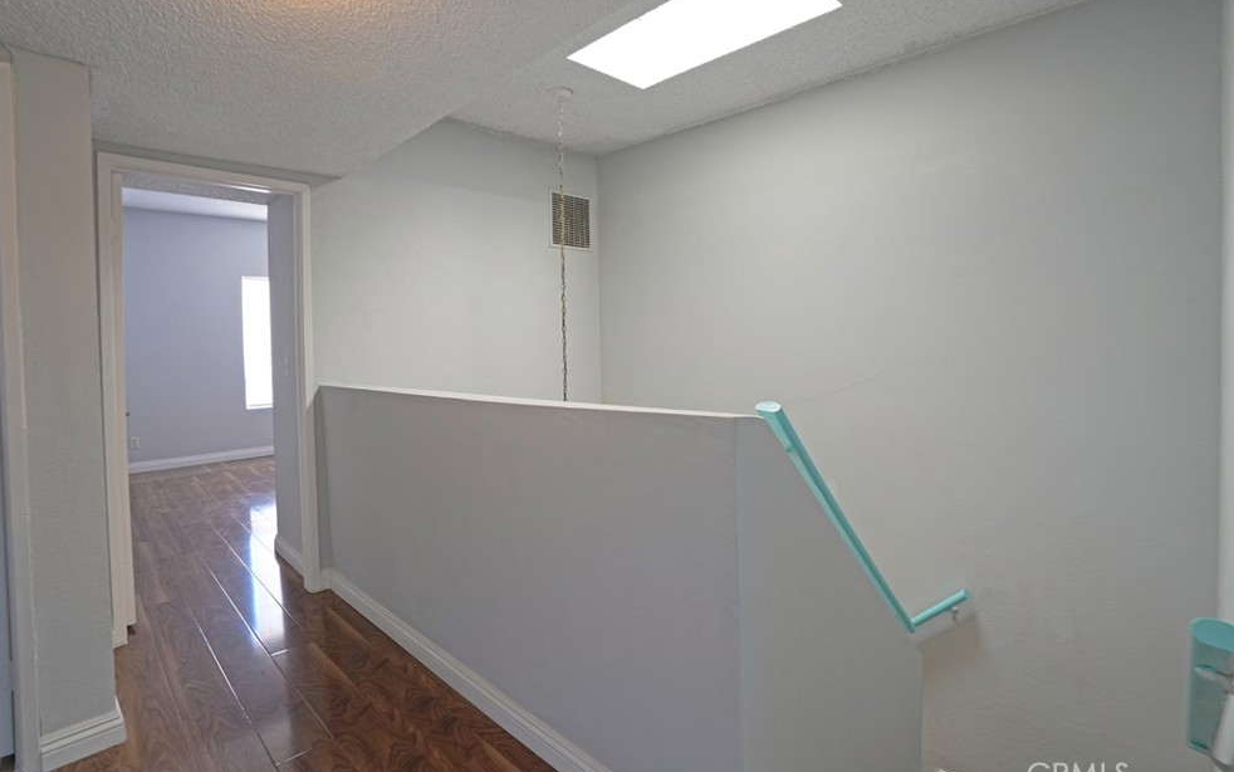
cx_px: 613
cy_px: 363
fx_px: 572
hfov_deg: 94.4
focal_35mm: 17
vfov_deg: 68.0
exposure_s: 1/1.25
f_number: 8
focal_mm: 16
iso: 100
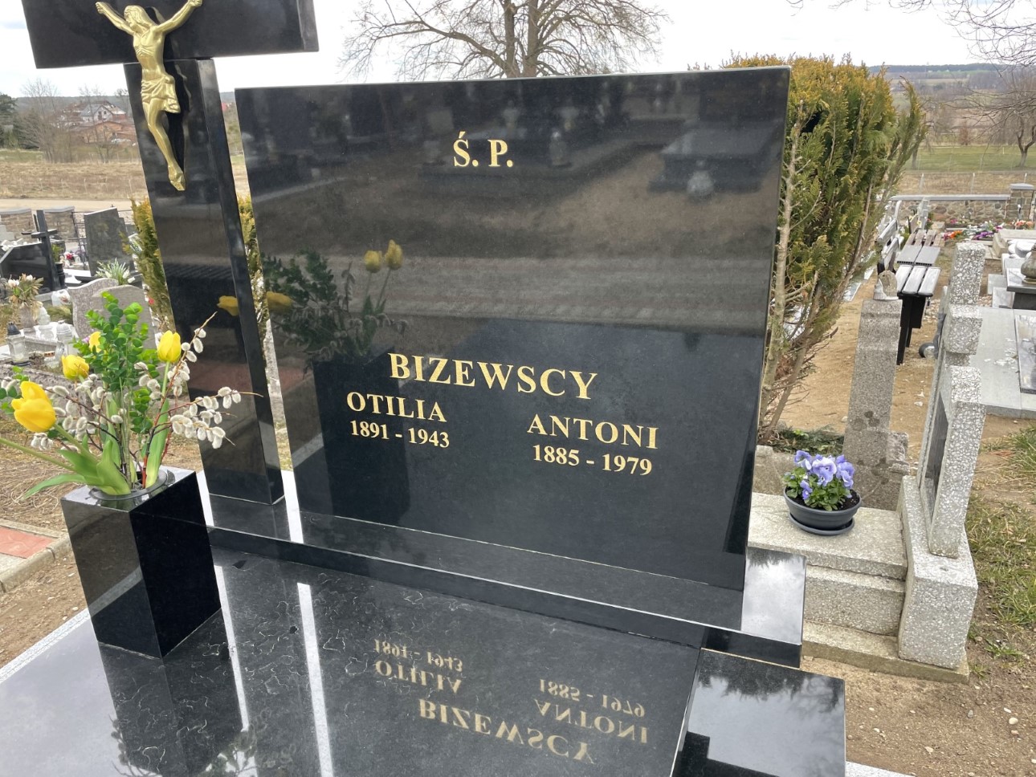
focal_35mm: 26
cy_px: 388
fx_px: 778
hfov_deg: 67.3
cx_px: 518
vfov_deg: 53.1
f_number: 1.6
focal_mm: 4.2
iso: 32
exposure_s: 1/278
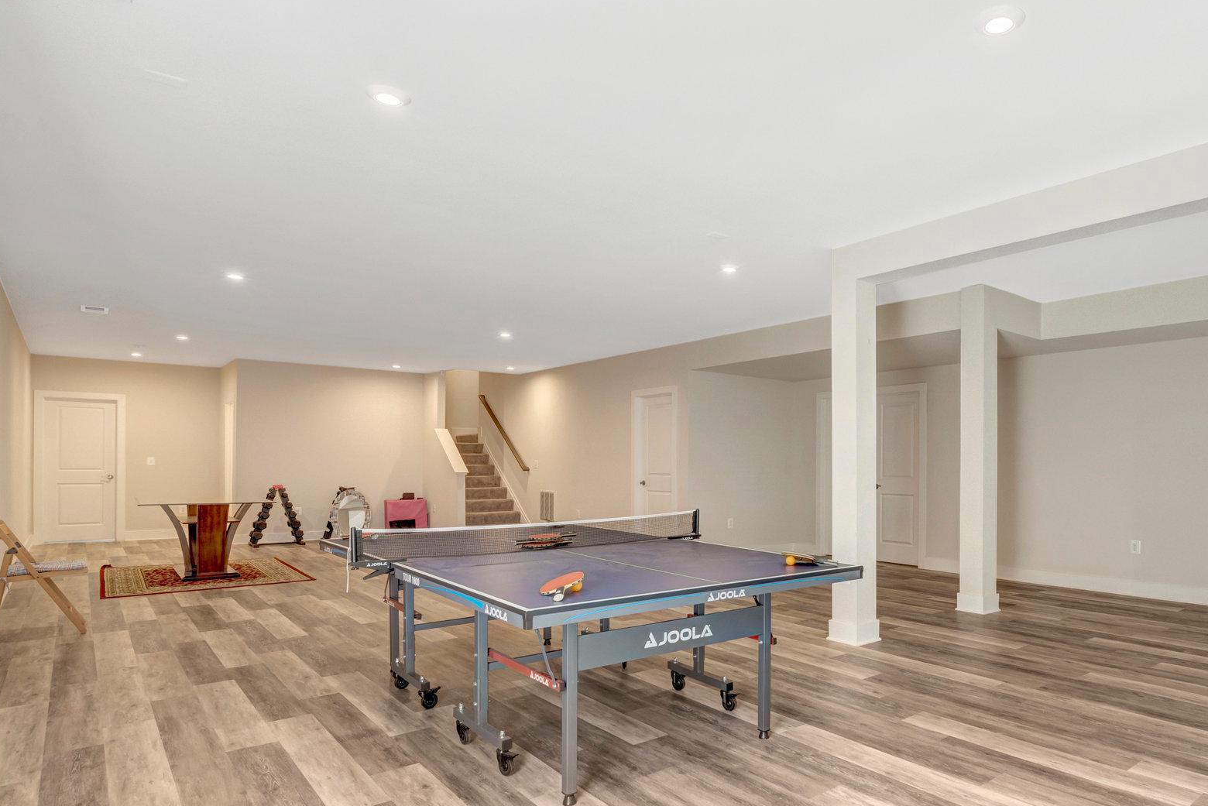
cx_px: 774
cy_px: 486
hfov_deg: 79.3
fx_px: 705
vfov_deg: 59.0
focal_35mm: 21
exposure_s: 1/30
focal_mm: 16
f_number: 8
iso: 1250
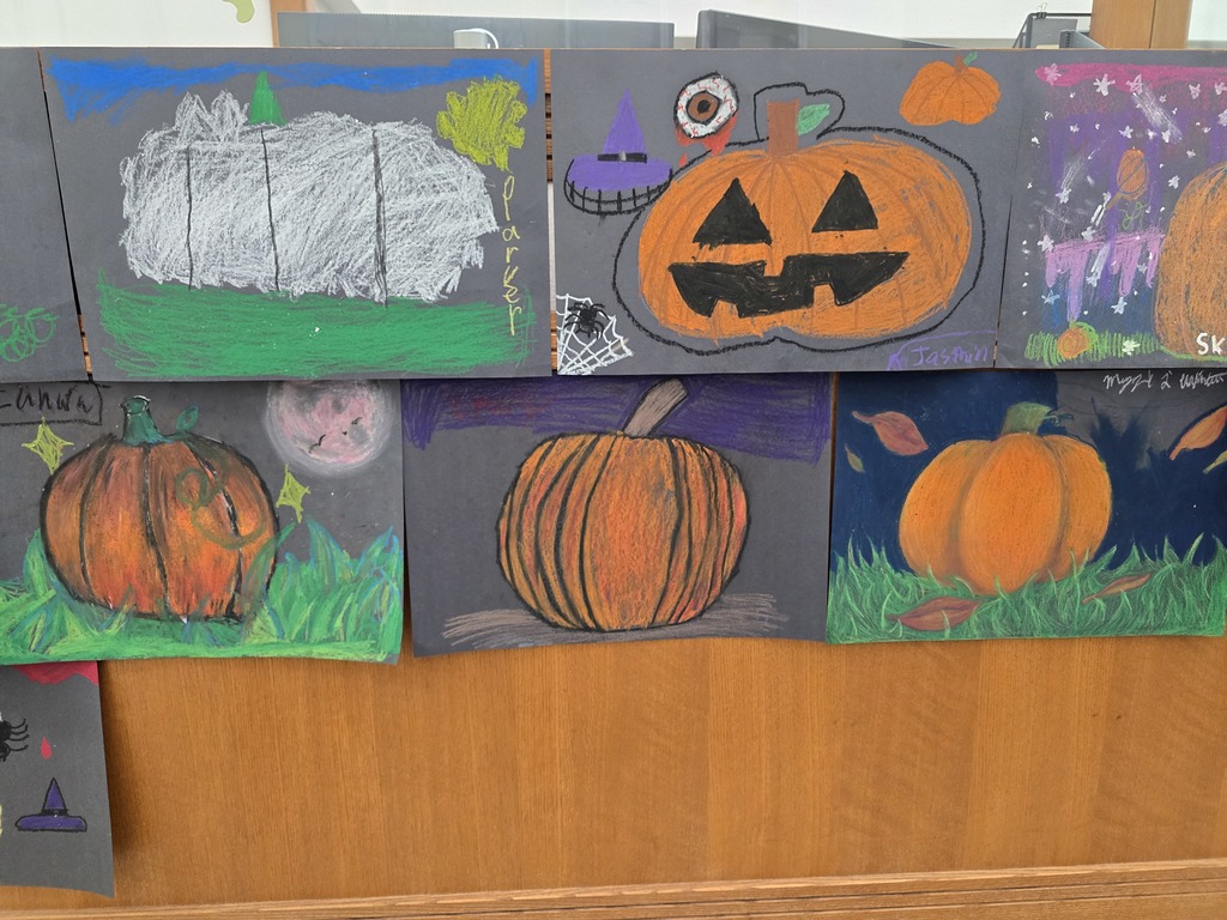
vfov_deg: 58.9
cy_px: 460
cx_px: 614
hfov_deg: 73.9
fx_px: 815
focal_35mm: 23
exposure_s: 1/120
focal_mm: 6.3
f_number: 1.7
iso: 640
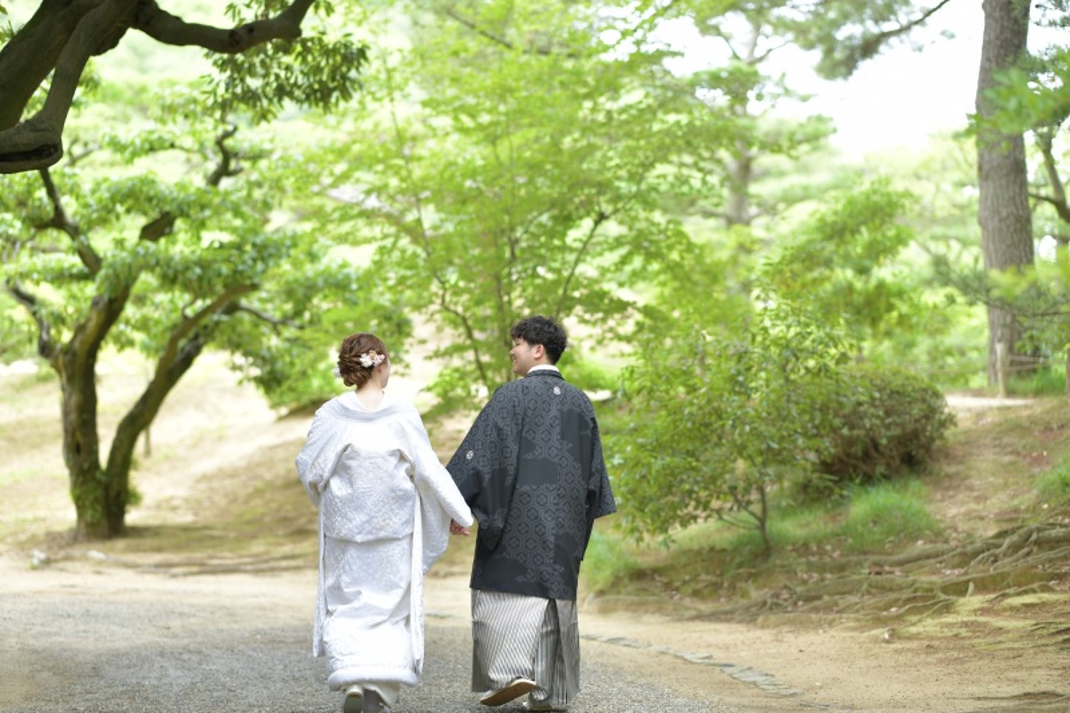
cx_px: 535
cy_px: 356
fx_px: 3120
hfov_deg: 19.5
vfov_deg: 13.0
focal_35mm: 105
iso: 200
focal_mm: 105
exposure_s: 1/200
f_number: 2
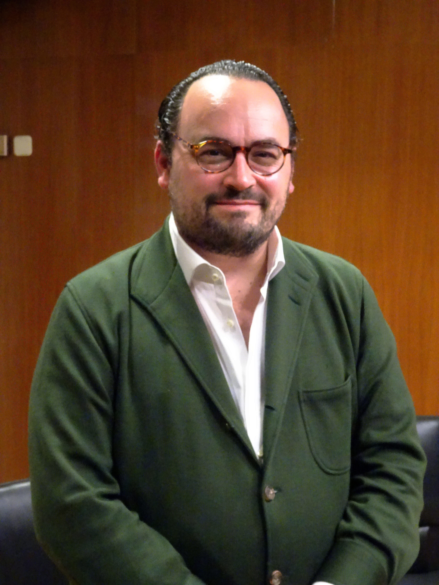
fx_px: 1048
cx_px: 220
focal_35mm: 62
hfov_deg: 23.7
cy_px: 292
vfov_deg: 31.2
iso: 3200
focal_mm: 10.59
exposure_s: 1/80
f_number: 4.5
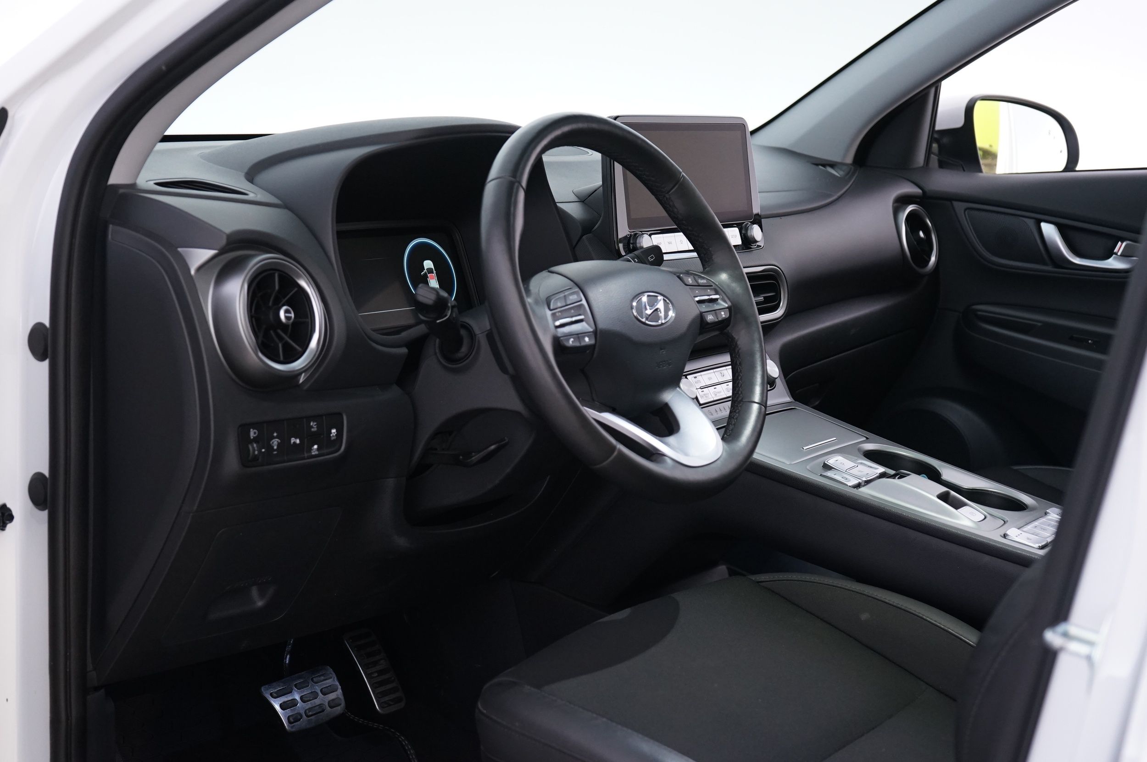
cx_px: 574
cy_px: 381
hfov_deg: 40.4
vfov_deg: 27.5
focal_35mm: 49
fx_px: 1560
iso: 1600
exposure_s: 1/10
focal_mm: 49
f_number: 5.6
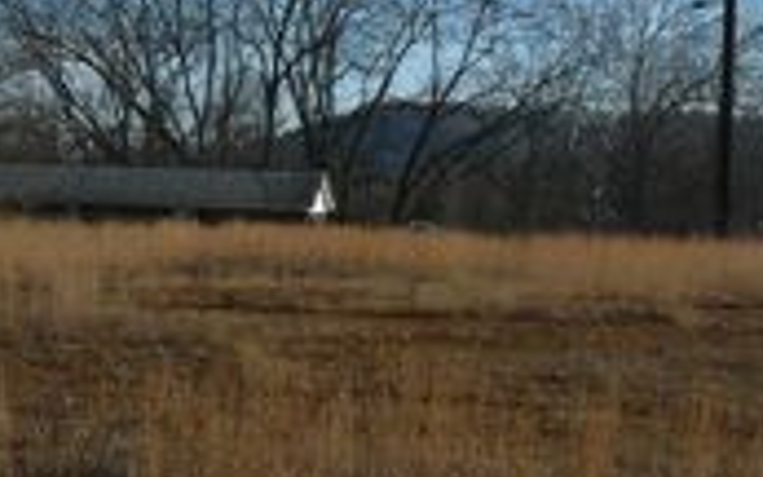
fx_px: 2287
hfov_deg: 18.6
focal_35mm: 110
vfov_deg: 11.9
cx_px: 66
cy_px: 201
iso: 100
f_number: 6.3
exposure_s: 1/500
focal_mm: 6
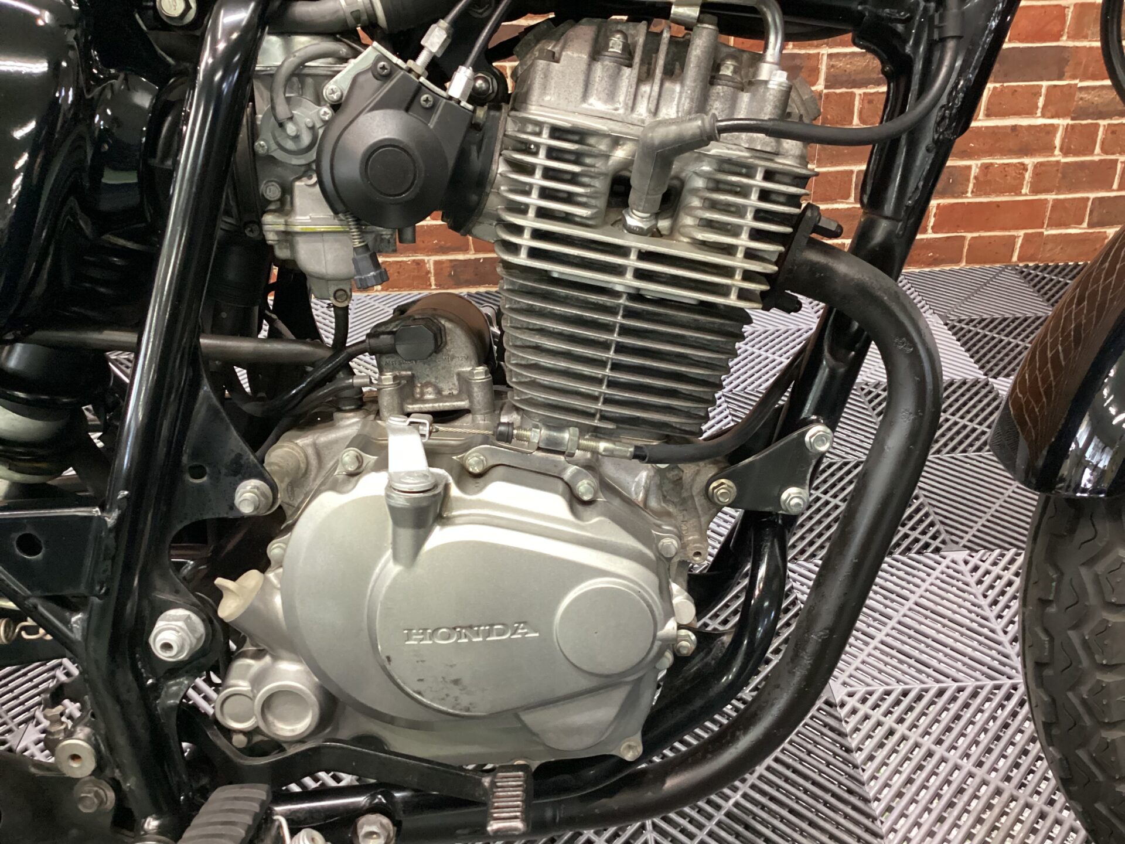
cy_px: 422
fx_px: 1007
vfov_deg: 45.4
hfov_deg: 58.4
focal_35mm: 31
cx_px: 562
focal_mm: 3.3
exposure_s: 1/30
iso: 400
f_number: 2.4
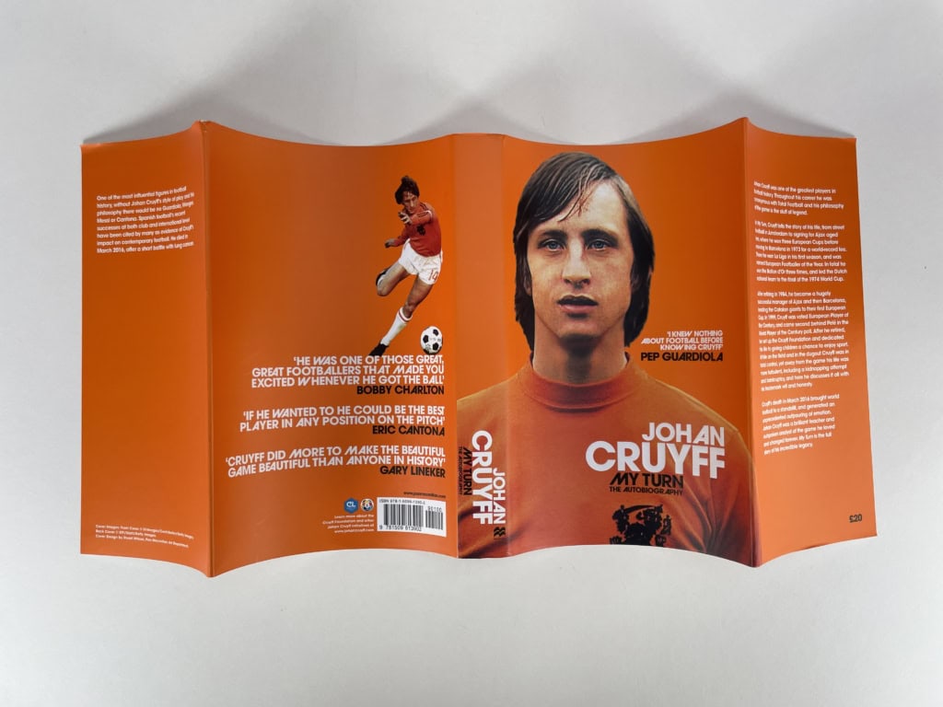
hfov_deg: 67.3
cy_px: 354
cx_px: 472
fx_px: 708
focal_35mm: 26
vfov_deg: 53.1
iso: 64
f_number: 1.6
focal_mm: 4.2
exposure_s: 1/121
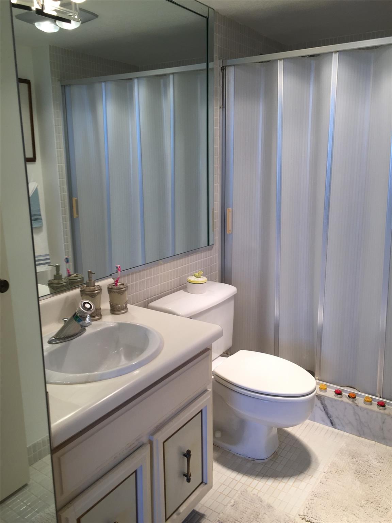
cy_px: 262
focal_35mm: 29
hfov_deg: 48.2
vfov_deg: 61.7
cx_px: 196
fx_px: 438
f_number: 2.2
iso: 32
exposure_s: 1/60
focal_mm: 4.15
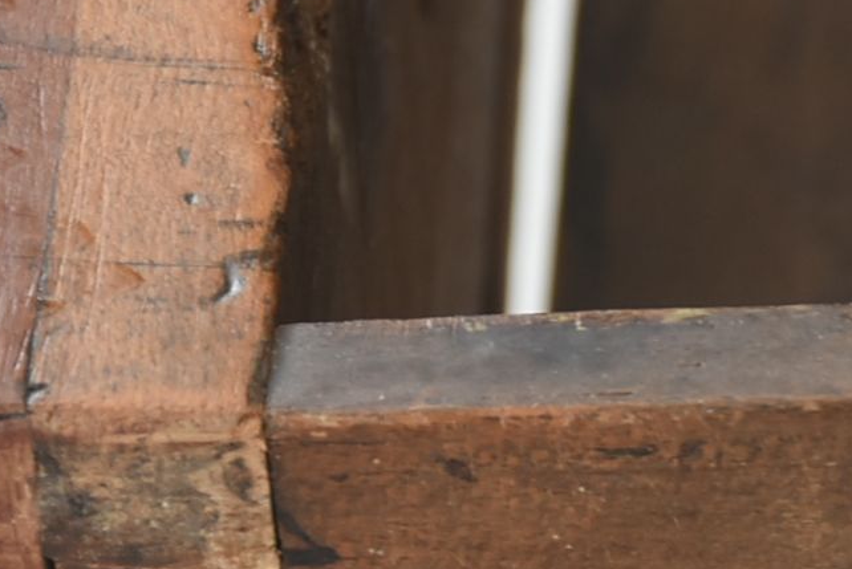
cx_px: 1439
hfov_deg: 3.9
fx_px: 12417
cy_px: 817
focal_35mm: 524
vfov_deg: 2.6
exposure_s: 1/160
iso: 200
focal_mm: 75
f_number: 9
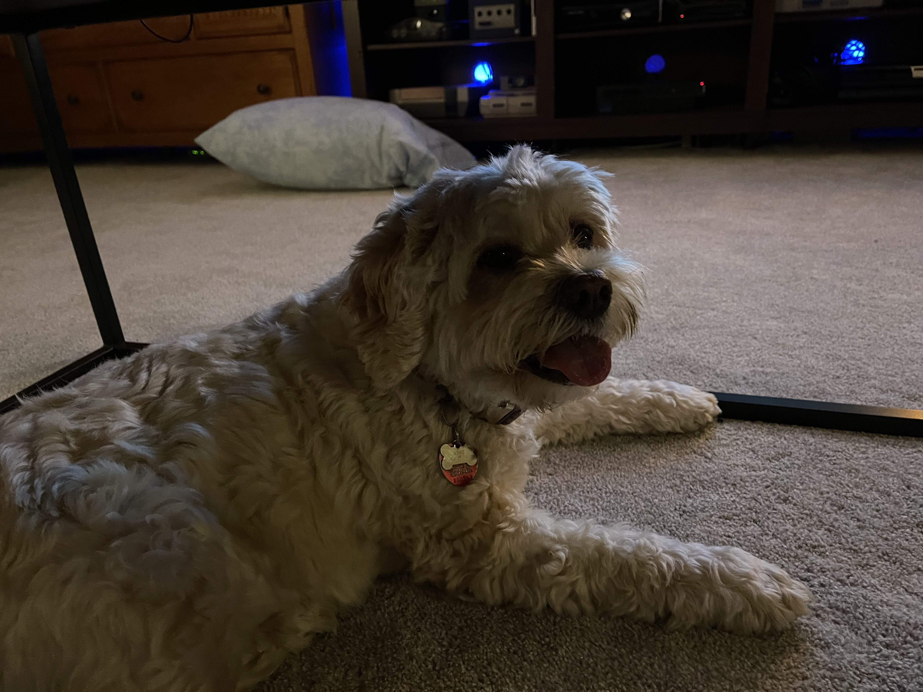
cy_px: 346
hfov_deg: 67.3
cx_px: 462
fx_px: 693
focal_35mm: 26
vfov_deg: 53.1
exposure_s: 1/30
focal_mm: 5.1
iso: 1000
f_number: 1.6
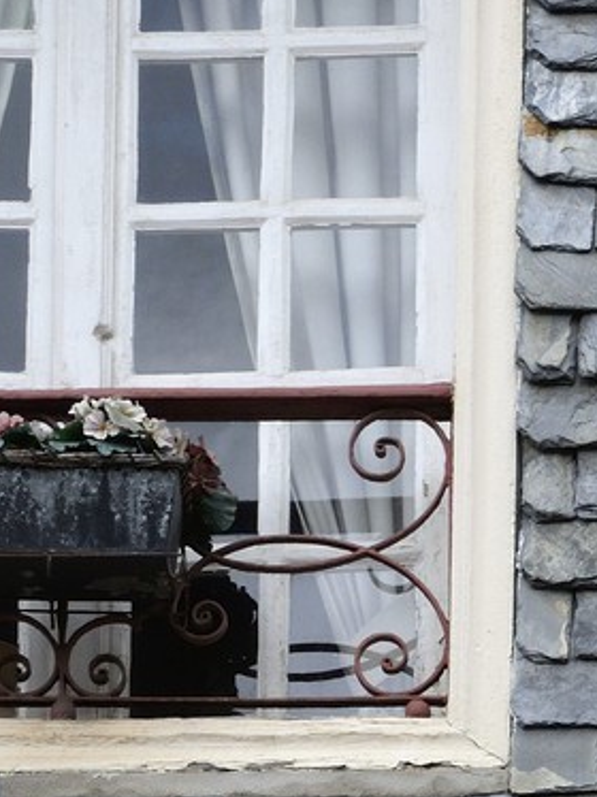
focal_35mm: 514
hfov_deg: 2.9
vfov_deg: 3.8
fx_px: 11833
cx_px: 857
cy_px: 1622
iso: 800
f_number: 8
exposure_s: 1/250
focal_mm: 125
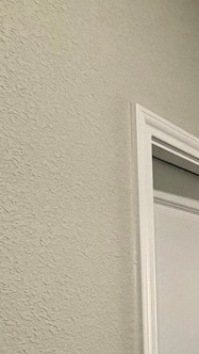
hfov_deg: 14.6
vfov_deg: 41.2
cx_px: 490
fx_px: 440
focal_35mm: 47
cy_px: 299
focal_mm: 2.22
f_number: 2.2
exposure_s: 1/120
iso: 250
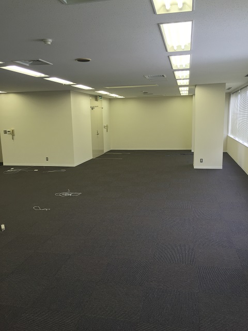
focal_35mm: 29
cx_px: 124
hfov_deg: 48.2
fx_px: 277
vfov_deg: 61.7
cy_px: 166
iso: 32
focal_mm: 4.15
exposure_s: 1/40
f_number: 2.2
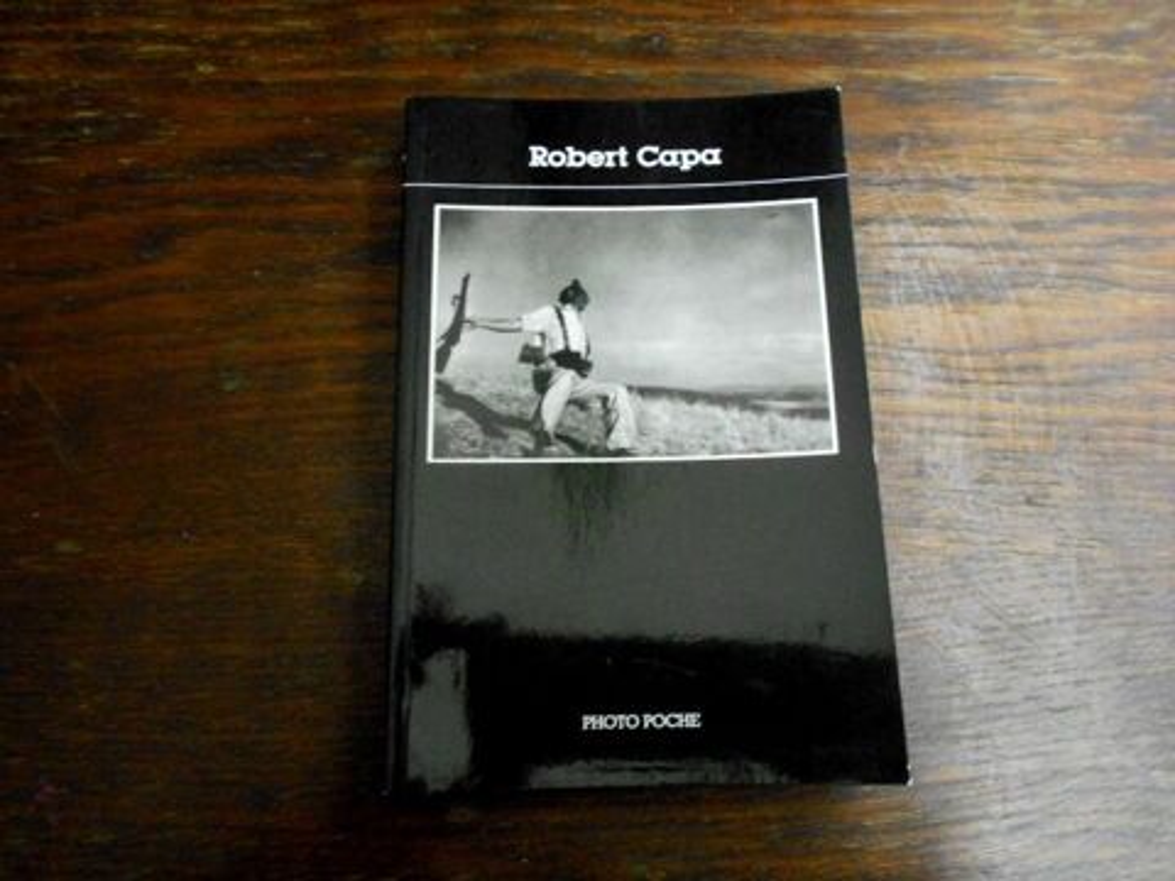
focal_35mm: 26
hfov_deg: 67.3
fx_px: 883
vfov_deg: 53.1
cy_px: 440
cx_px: 588
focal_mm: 4.6
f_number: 3.2
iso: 450
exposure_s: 1/15
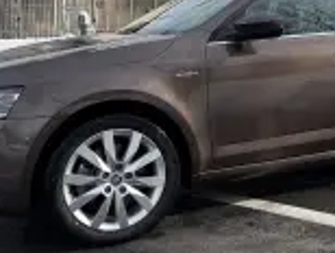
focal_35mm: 56
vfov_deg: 26.0
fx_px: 543
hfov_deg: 33.6
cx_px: 252
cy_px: 74
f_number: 1.78
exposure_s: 1/6173
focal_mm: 6.76
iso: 80
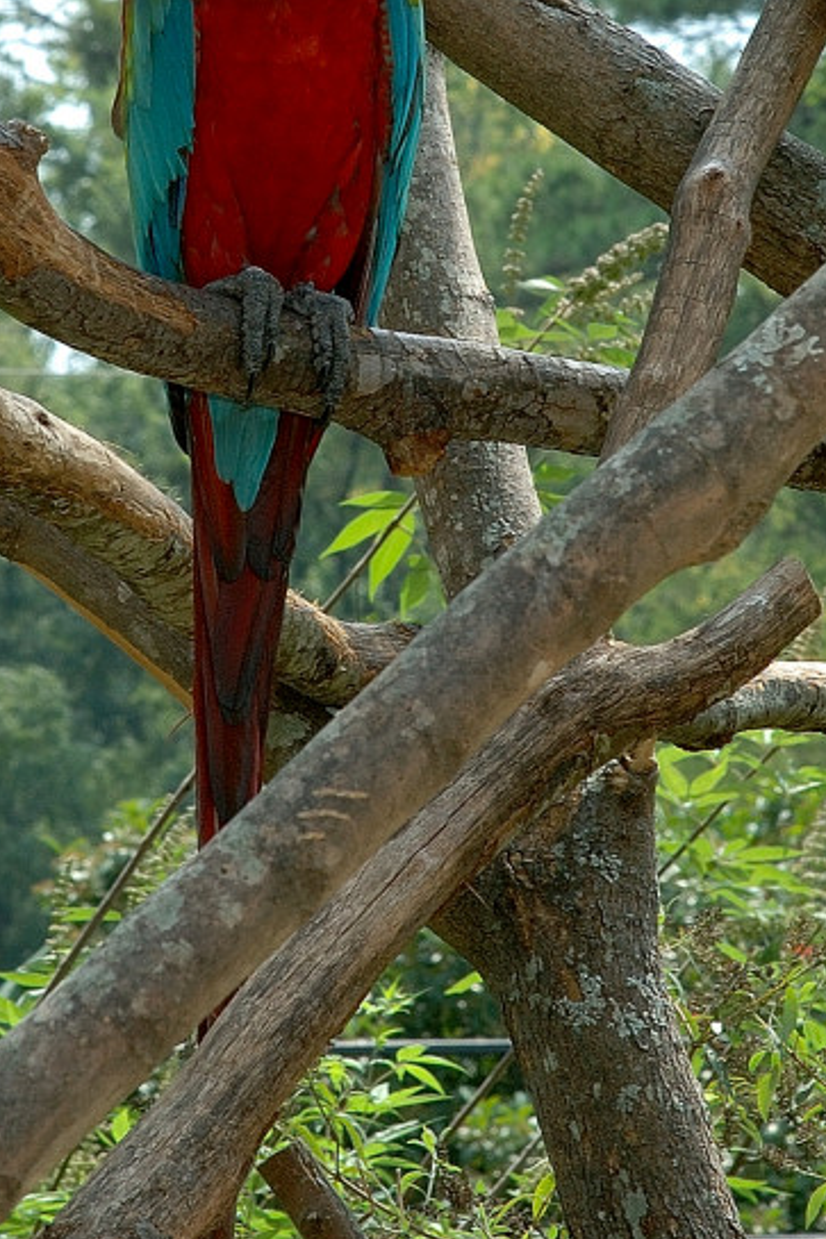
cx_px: 273
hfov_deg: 7.6
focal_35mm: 180
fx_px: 6188
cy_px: 489
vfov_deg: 11.4
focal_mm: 85
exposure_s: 1/125
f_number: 11
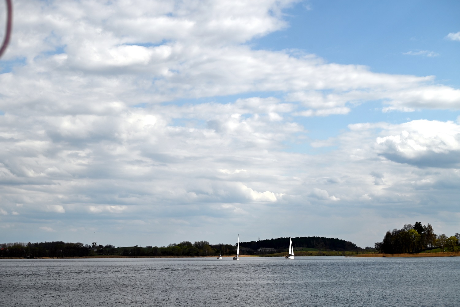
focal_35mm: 75
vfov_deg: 18.2
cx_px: 230
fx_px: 959
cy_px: 154
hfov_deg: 27.0
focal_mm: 75
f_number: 8
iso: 100
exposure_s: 1/1000
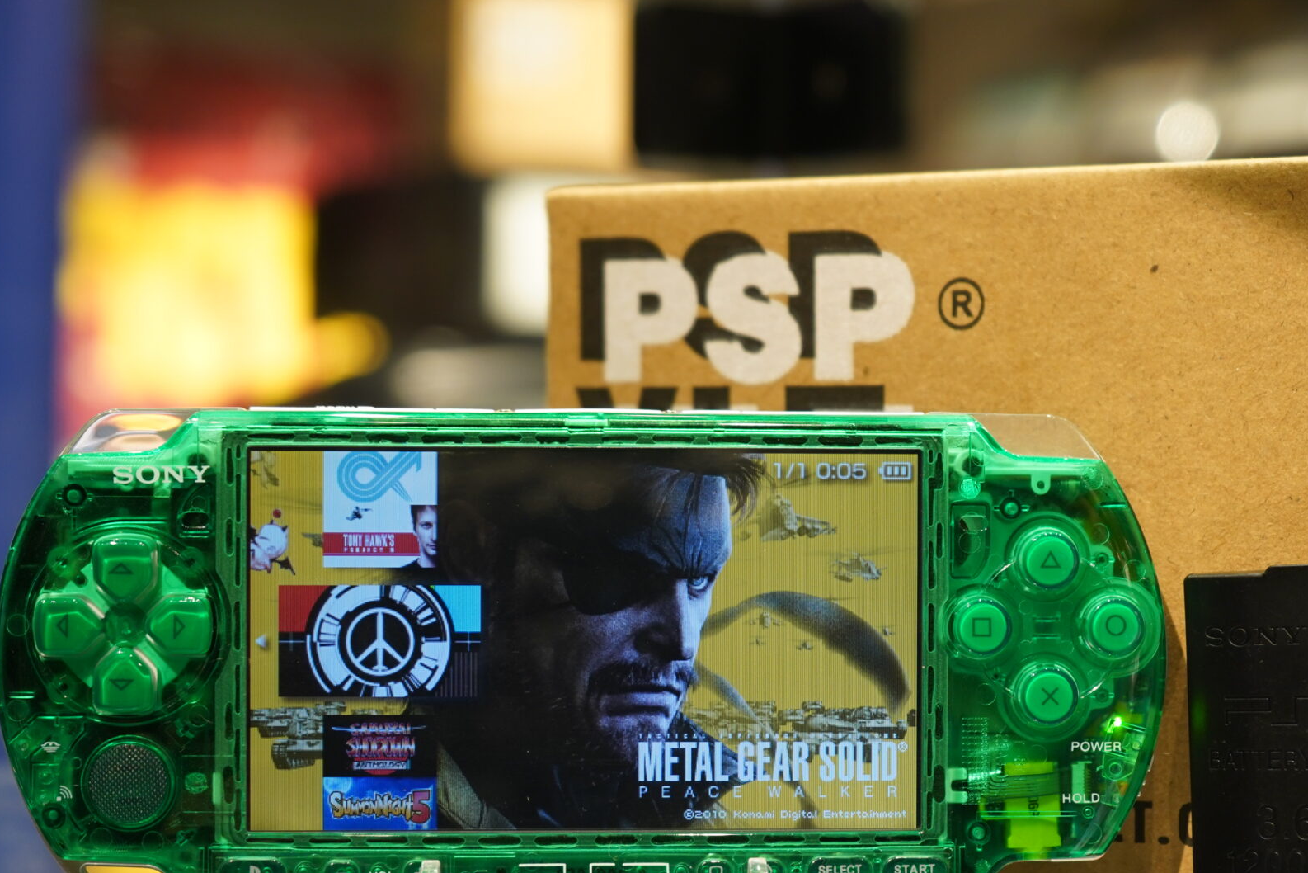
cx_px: 928
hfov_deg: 22.0
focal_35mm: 92
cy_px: 610
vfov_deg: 14.8
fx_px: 3343
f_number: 5
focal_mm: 57
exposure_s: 1/25
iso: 640
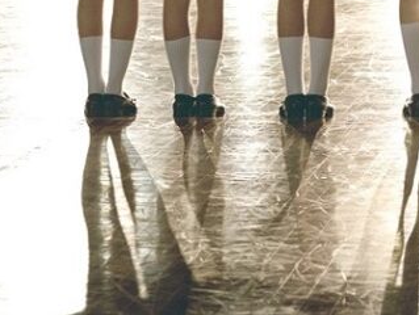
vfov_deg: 6.2
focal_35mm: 237
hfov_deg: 8.1
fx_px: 2872
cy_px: -102
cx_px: 657
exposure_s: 1/320
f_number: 4.5
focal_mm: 80
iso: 1000
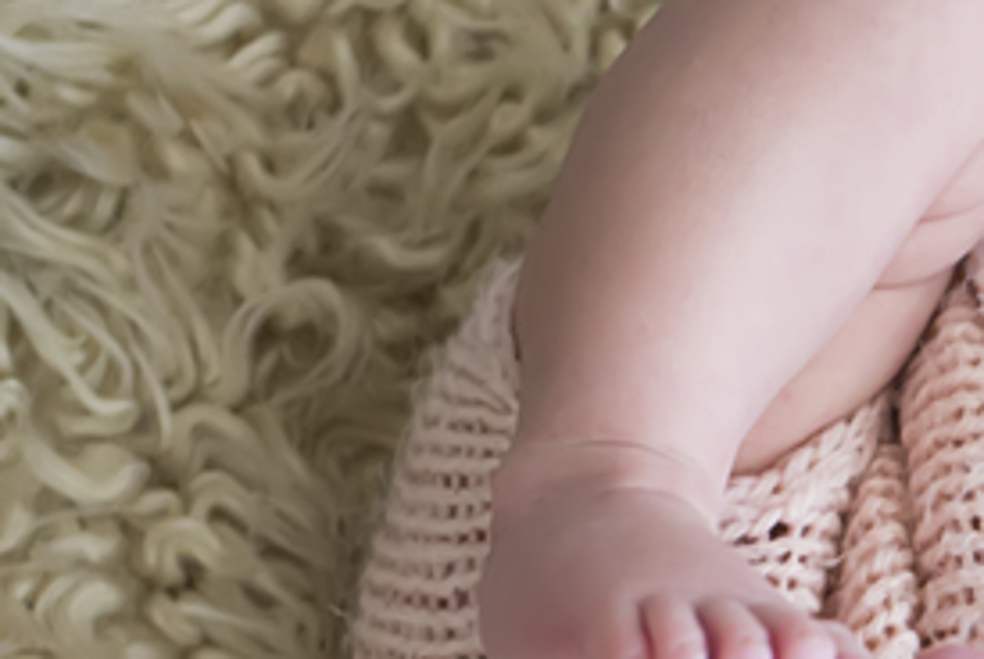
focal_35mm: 218
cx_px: 1632
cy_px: 772
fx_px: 5965
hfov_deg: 9.1
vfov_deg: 6.3
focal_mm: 50
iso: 1600
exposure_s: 1/125
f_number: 3.5
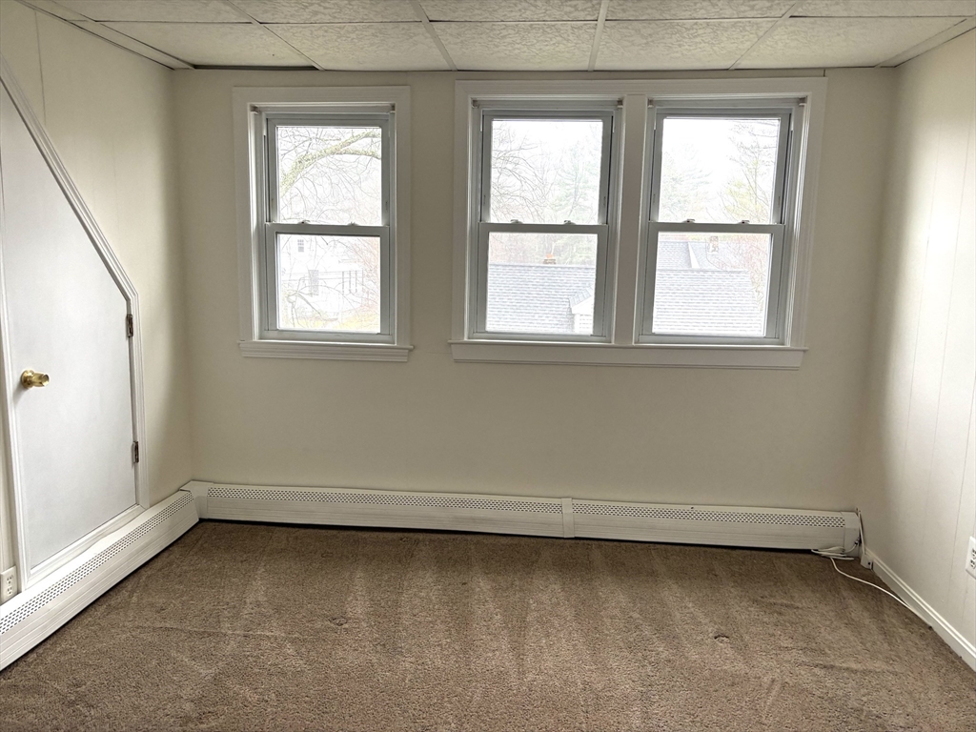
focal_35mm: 26
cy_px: 366
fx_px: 733
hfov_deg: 67.3
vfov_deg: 53.1
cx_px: 488
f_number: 1.6
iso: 125
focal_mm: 5.96
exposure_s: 1/66
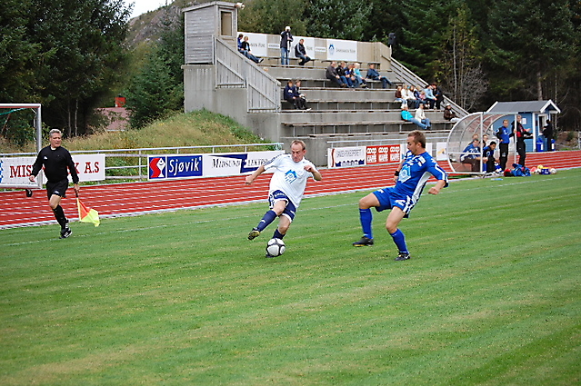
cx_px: 290
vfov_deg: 16.5
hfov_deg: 24.6
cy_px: 193
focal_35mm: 82
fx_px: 1330
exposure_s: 1/500
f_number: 4
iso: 400
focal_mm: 55
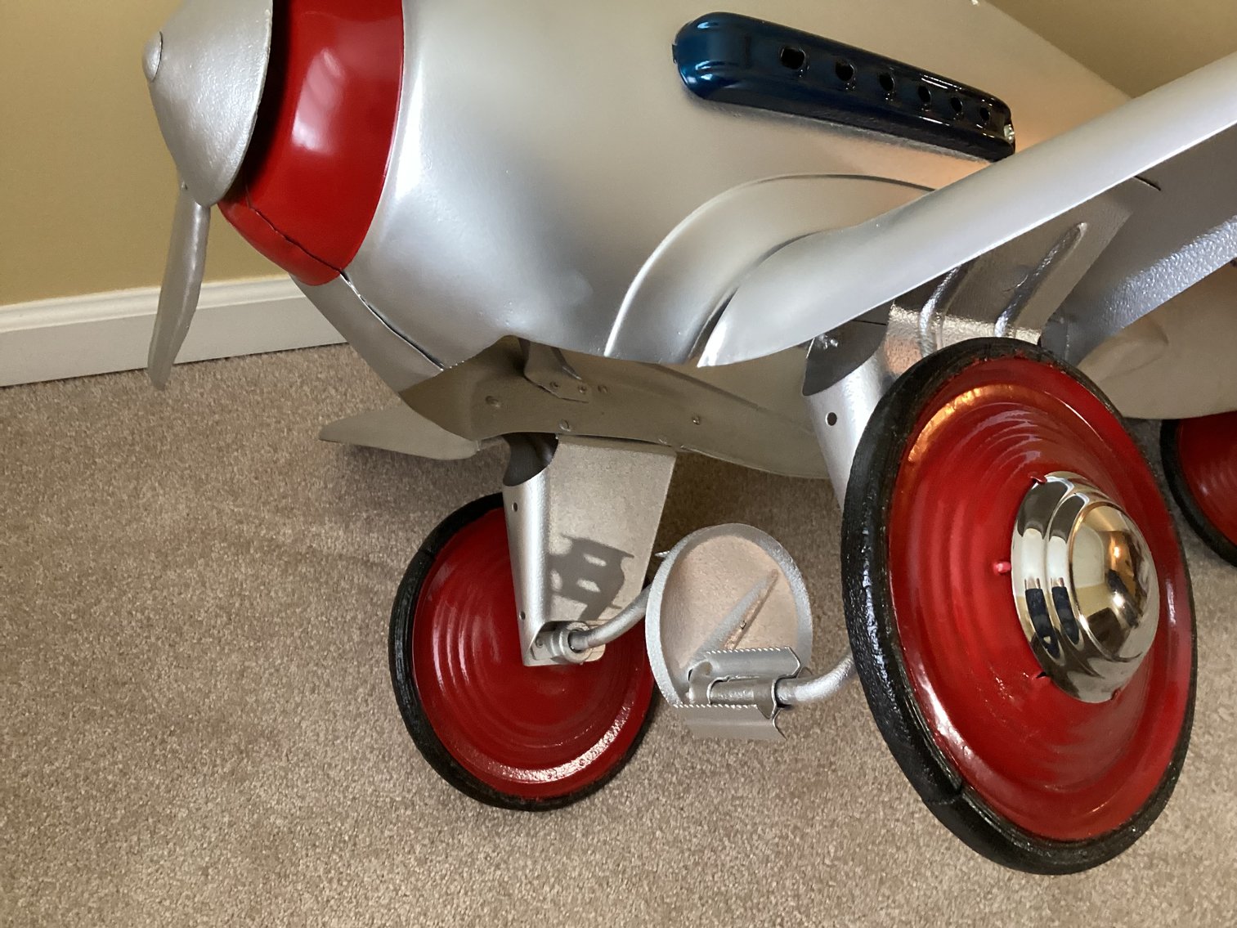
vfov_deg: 45.4
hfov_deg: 58.3
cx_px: 618
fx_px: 1108
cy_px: 464
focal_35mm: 31
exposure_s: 1/60
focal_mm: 3.3
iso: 320
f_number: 2.4
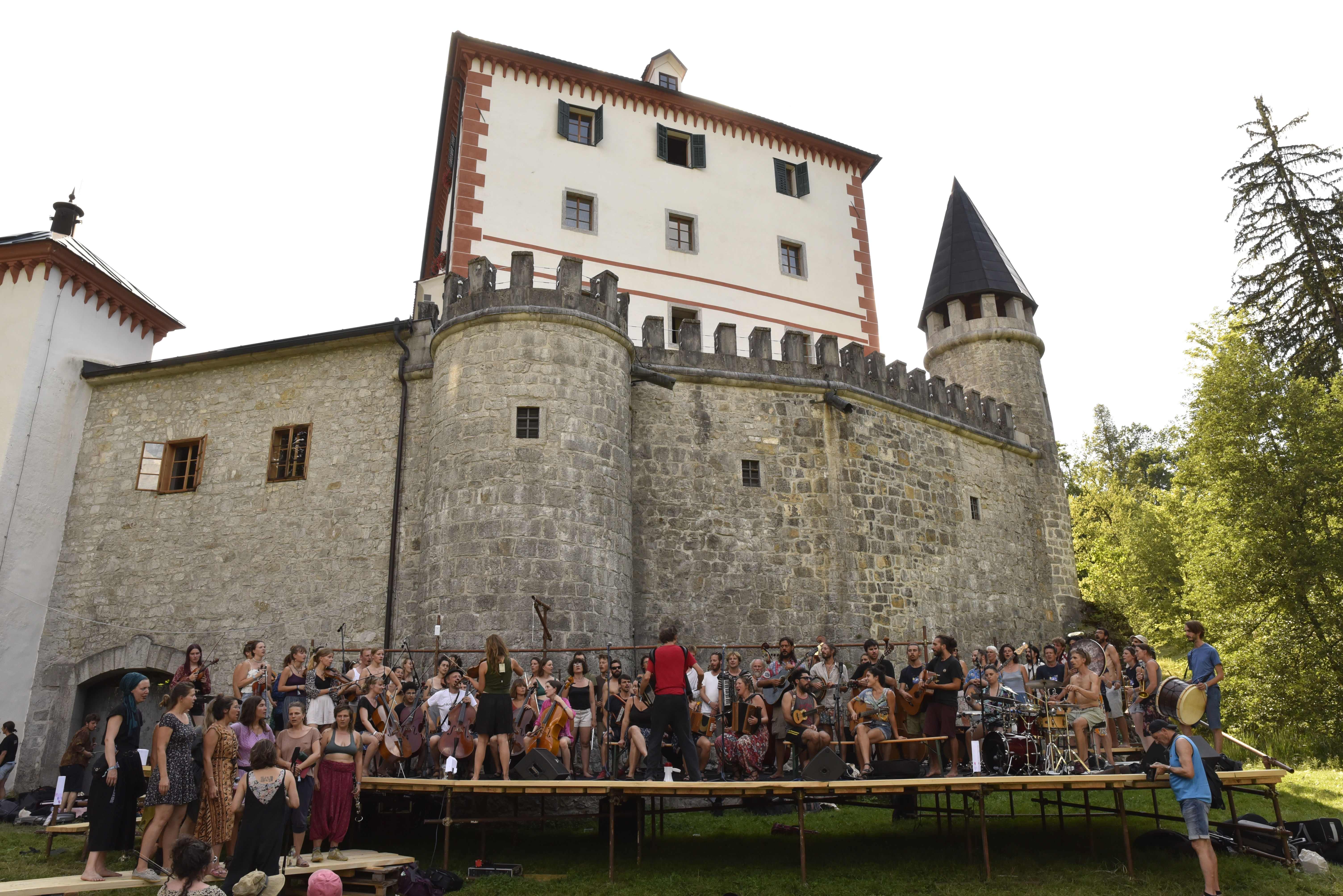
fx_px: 896
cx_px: 672
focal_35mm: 24
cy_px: 448
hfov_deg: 73.7
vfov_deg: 53.2
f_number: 10
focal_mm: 24
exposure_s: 1/320
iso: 800
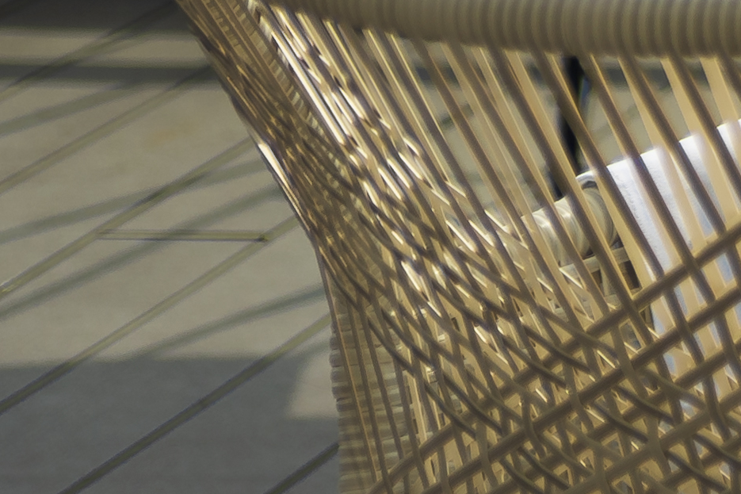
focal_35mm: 347
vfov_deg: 3.9
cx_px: 2176
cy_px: -804
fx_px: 7141
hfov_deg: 5.6
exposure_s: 1/2000
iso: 100
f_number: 2.8
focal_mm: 55
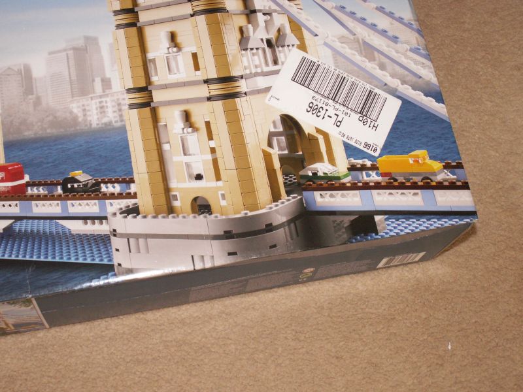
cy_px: 196
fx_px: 801
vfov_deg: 27.5
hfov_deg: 36.2
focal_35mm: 53
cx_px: 262
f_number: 3.2
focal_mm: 8.79
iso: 160
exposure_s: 1/125
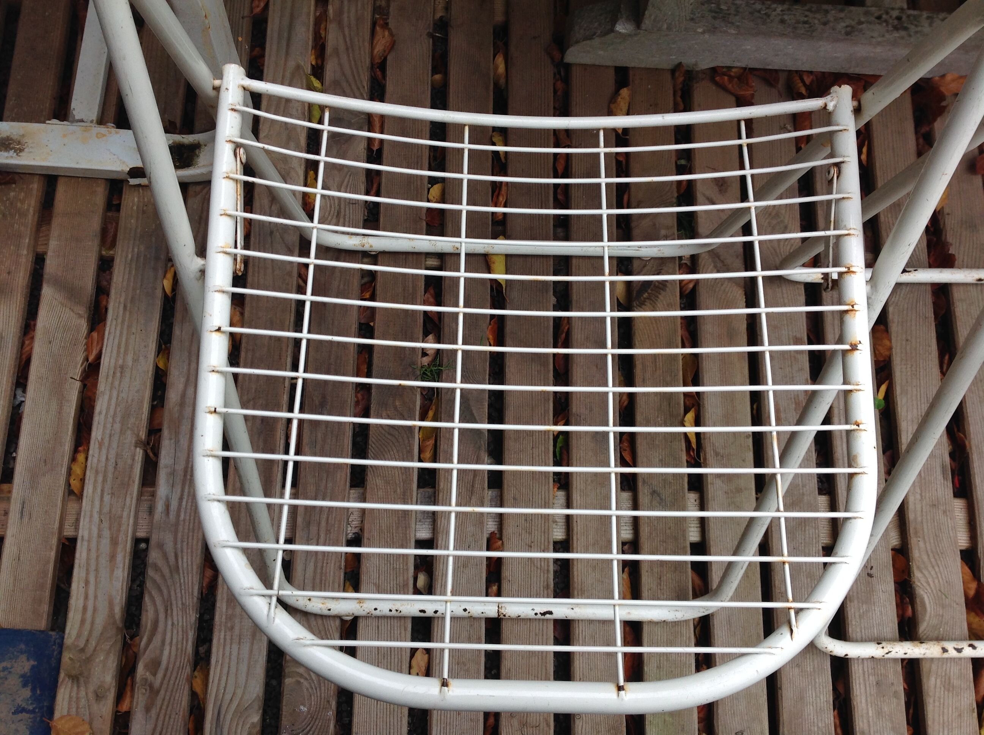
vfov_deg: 40.6
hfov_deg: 52.7
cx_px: 492
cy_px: 368
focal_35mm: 35
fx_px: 993
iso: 50
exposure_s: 1/160
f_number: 2.4
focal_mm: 4.28
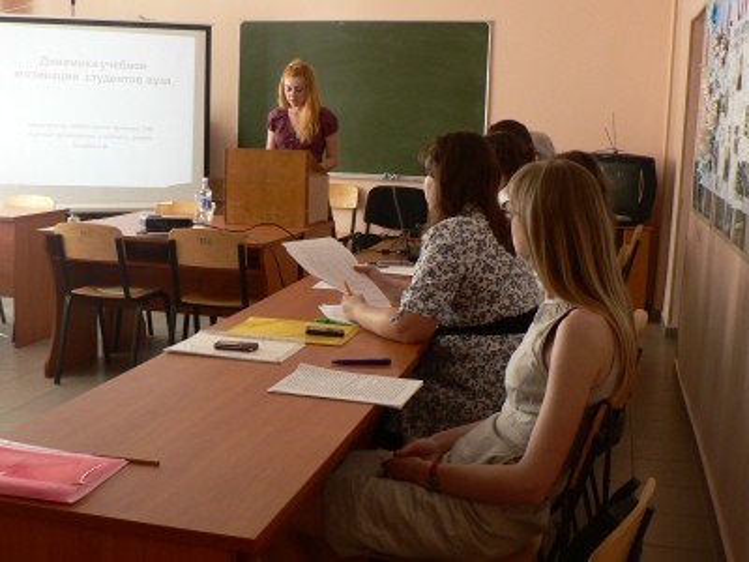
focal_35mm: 36
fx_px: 779
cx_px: 374
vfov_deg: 39.7
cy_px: 281
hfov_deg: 51.4
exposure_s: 1/30
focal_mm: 6
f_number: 2.8
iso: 80
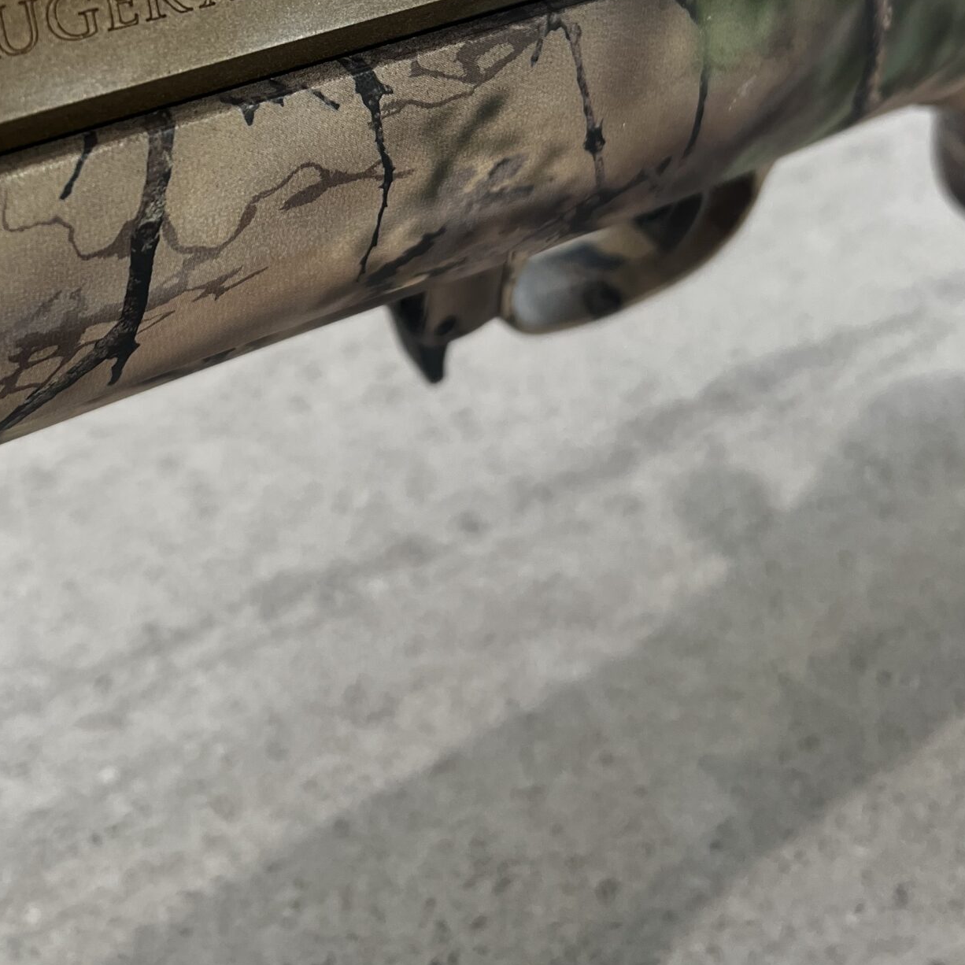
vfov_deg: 32.7
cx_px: 396
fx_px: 1514
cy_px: 17
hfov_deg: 35.3
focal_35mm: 48
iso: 64
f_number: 1.5
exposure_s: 1/100
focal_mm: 5.7
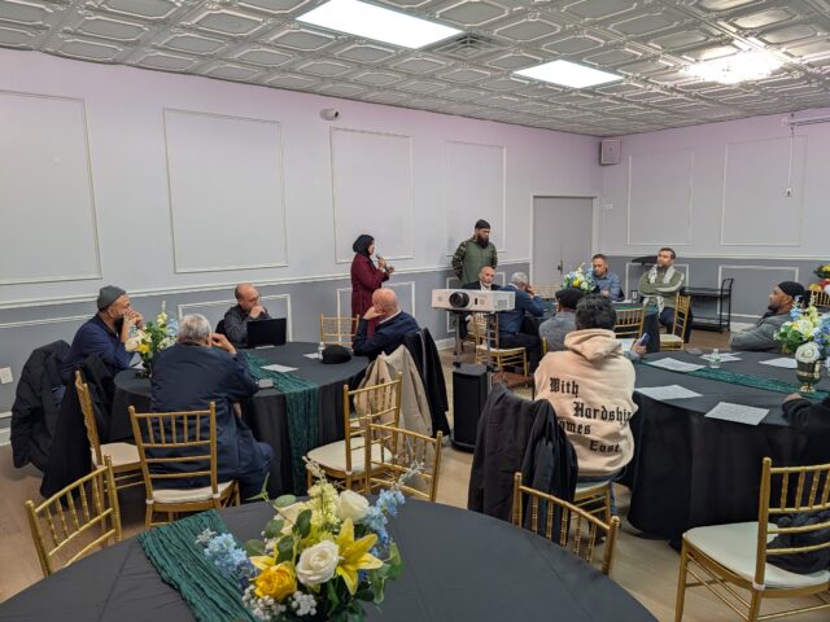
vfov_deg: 56.8
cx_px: 415
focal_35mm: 24
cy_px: 311
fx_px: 575
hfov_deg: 71.6
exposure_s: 1/146
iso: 191
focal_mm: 6.9
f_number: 1.68
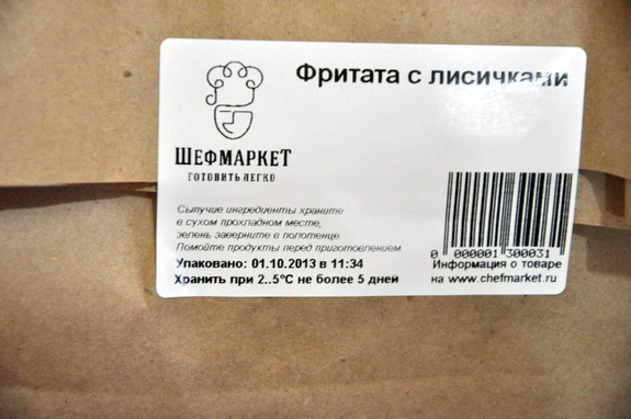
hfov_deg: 13.1
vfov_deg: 8.7
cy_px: 210
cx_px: 316
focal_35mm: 158
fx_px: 2757
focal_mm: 105
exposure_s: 1/25
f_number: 5.6
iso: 1600
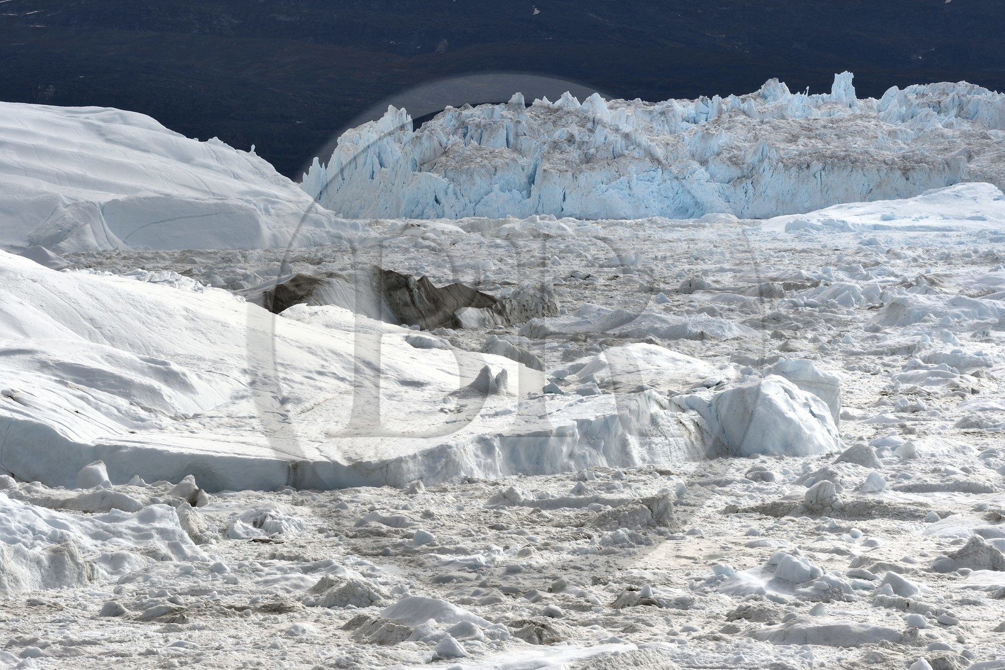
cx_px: 502
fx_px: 5163
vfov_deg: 7.4
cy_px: 335
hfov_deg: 11.1
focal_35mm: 185
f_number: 18
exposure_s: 1/200
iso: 200
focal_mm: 185
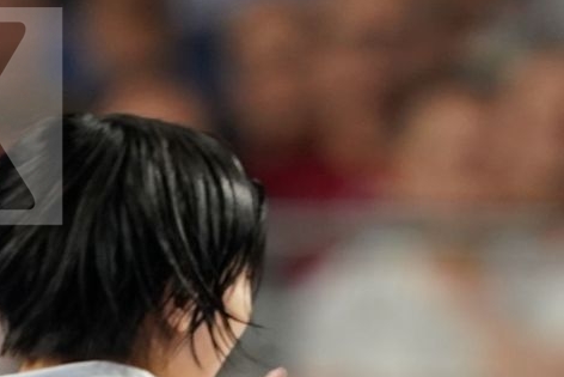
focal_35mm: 2288
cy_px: 540
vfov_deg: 0.6
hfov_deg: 0.9
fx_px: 35854
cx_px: 761
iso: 1250
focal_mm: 400
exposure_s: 1/500
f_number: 2.8
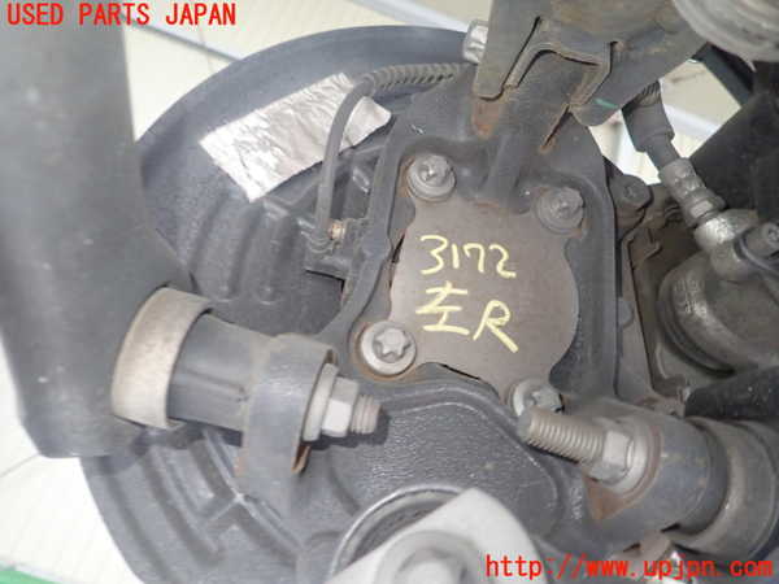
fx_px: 563
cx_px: 390
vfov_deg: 54.9
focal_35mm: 25
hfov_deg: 69.4
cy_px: 292
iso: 500
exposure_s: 1/30
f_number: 2
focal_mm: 4.5
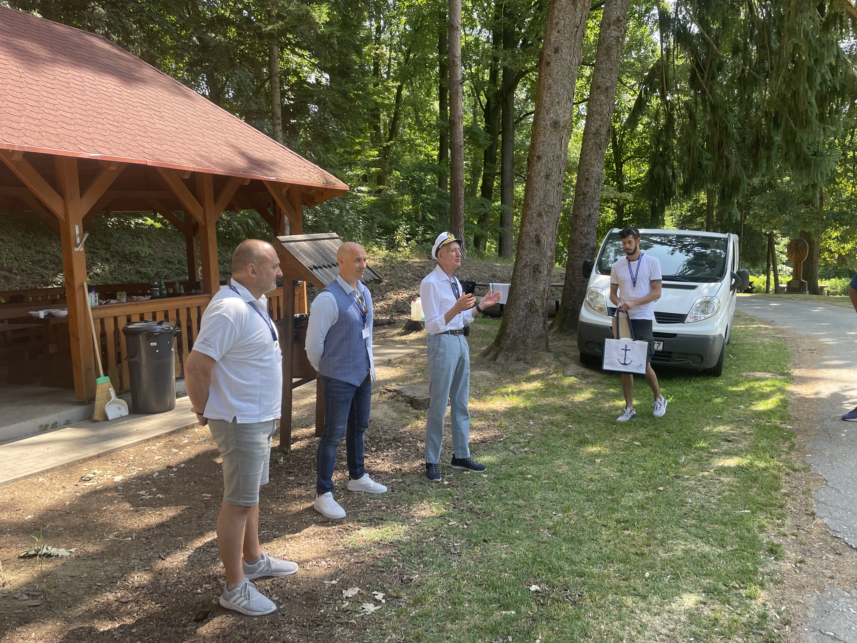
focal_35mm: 27
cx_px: 423
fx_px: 668
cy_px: 329
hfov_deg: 65.3
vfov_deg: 51.3
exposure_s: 1/276
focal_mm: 4.2
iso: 32
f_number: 1.6
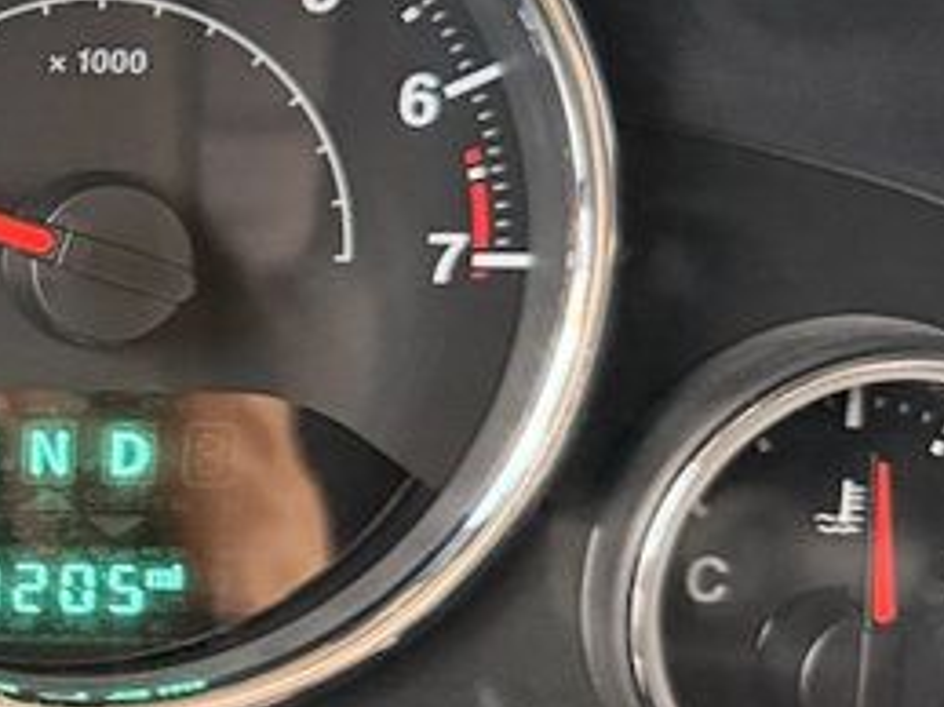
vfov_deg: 15.5
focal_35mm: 95
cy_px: 430
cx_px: -488
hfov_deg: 18.3
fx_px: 2590
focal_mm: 6.76
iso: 800
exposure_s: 1/52
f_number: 1.78
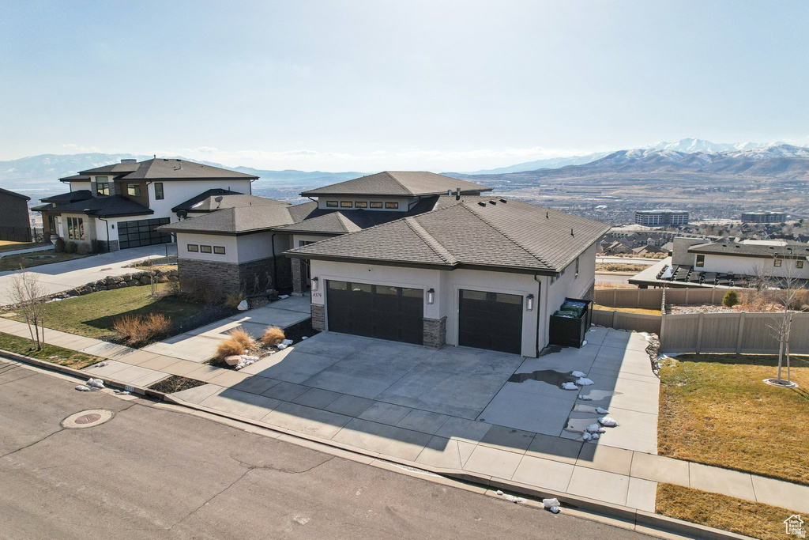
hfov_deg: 78.6
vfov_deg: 57.2
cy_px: 270
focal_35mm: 22
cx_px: 404
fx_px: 494
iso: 100
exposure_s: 1/125
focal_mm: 8.4
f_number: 2.8
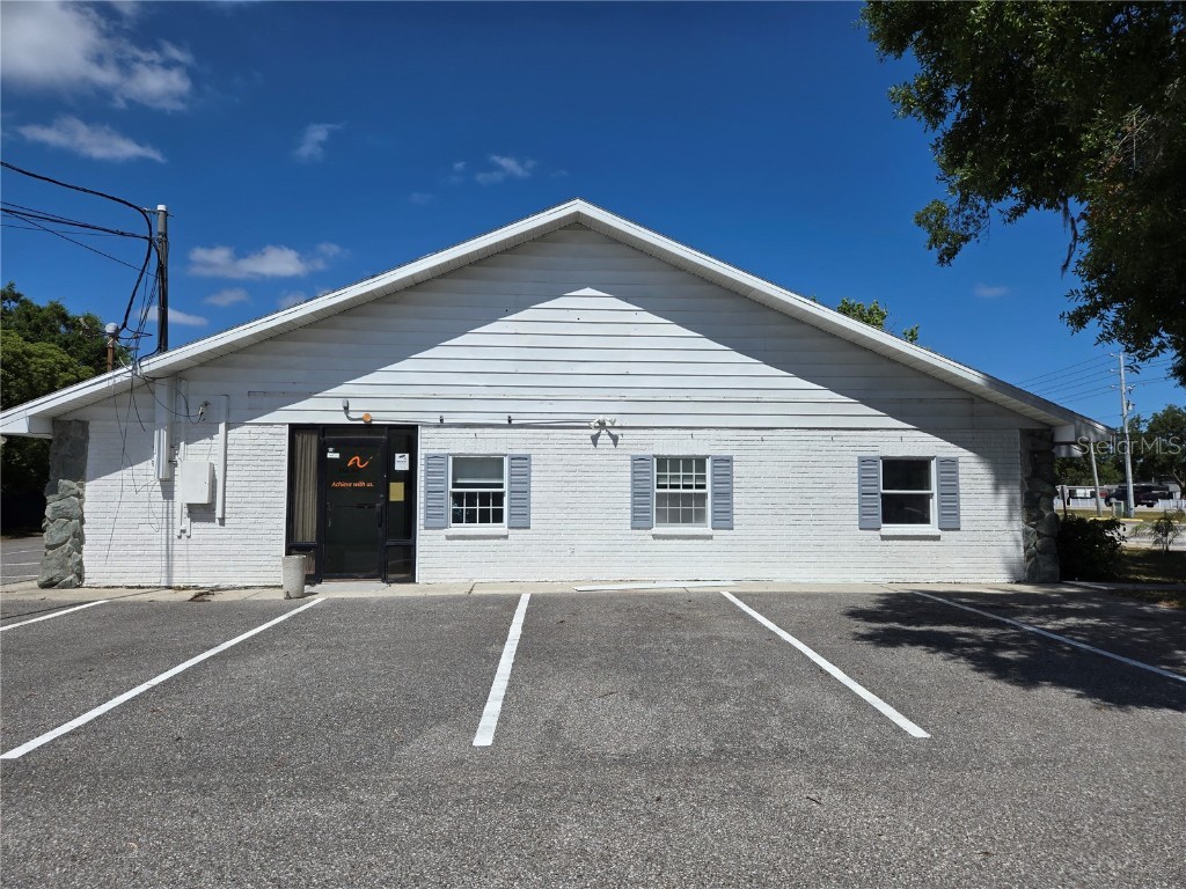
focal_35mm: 23
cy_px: 444
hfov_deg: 73.9
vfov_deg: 58.9
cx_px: 593
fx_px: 788
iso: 25
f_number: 1.8
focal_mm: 5.4
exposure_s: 1/3999
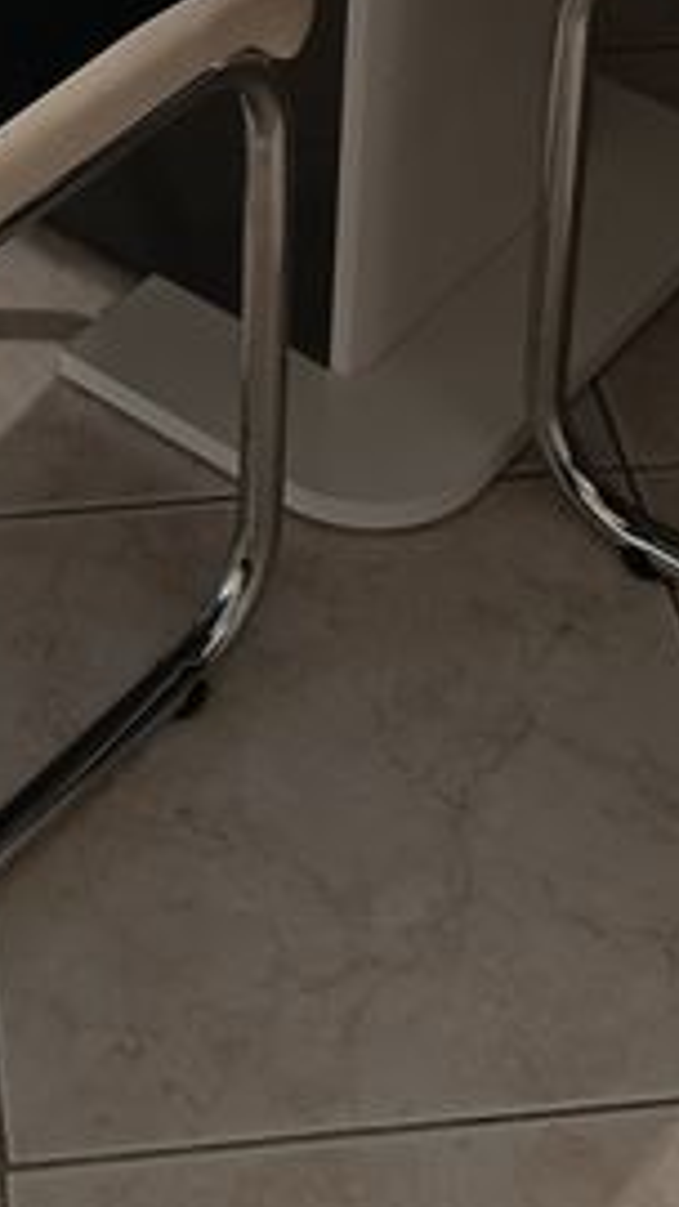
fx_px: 3103
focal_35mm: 97
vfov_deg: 19.2
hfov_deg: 12.4
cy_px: -604
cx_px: 116
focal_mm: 6.14
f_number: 1.65
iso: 1346
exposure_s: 1/50
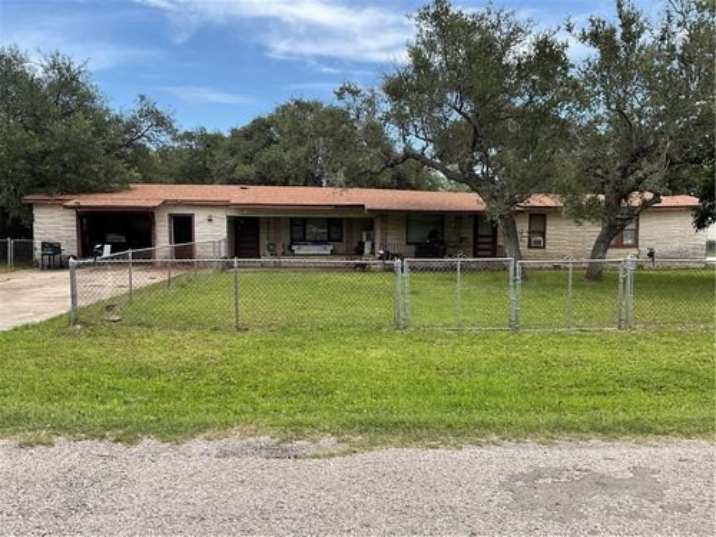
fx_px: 600
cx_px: 358
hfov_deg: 61.7
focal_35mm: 29
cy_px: 268
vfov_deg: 48.2
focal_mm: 3
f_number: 1.8
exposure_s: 1/627
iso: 16
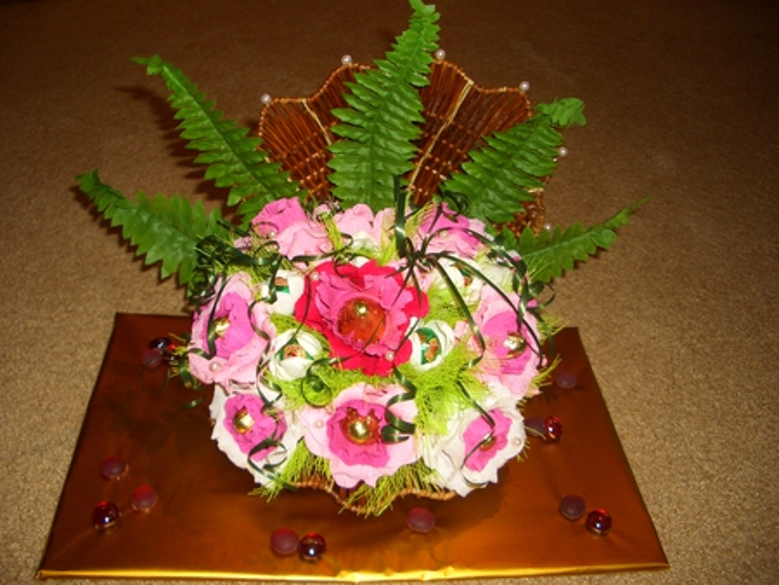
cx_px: 390
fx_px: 788
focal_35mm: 35
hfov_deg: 52.6
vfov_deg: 40.7
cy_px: 292
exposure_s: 1/60
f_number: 2.6
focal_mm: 5.8
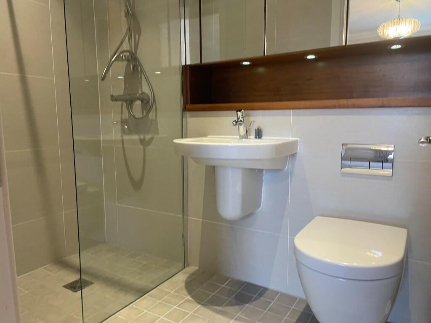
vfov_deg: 53.1
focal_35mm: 26
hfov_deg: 67.3
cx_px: 216
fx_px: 324
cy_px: 162
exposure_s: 1/50
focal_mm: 4.2
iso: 80
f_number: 1.6
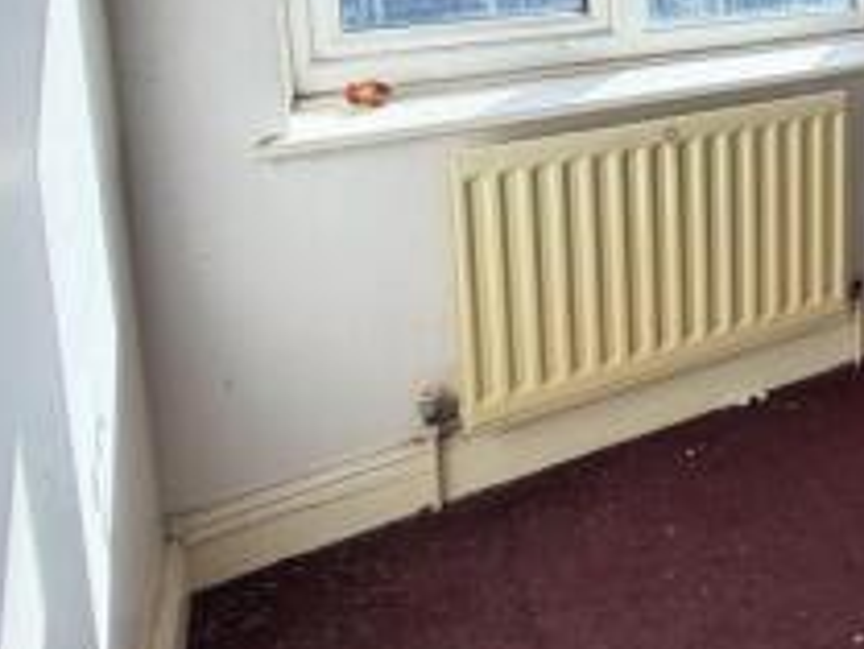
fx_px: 974
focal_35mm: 39
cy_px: -39
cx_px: 1085
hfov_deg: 35.3
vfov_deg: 32.9
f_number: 2.2
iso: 40
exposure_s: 1/202
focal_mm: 2.22
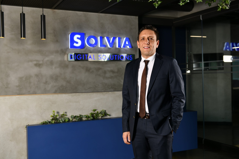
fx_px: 299
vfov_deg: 29.9
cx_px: 120
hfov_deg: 43.6
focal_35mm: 45
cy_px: 80
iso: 125
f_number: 3.5
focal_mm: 45
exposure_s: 1/160
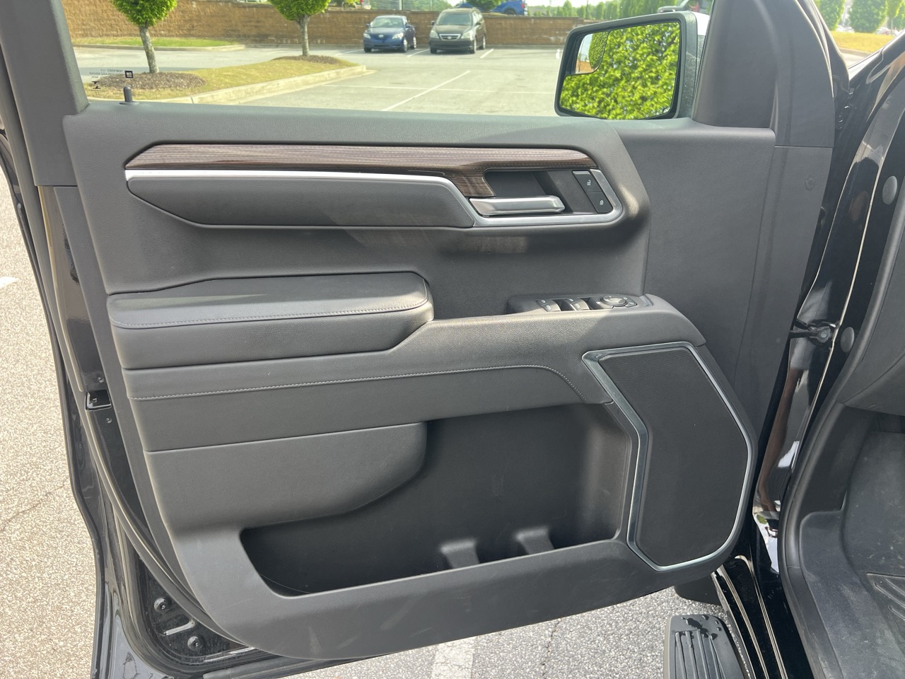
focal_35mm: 26
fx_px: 680
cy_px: 340
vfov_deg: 53.1
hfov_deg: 67.3
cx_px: 452
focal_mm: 5.7
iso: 50
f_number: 1.5
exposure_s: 1/280
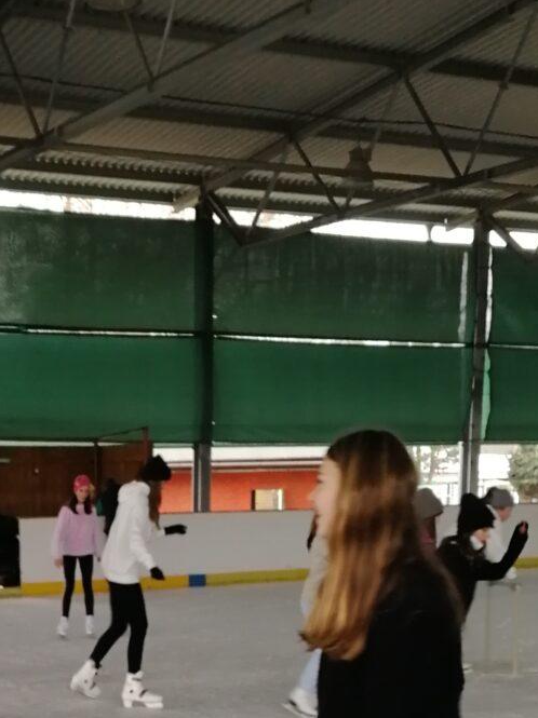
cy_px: 756
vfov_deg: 27.7
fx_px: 1348
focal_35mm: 65
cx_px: 42
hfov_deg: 22.0
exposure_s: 1/50
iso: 160
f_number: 2.2
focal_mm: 3.95
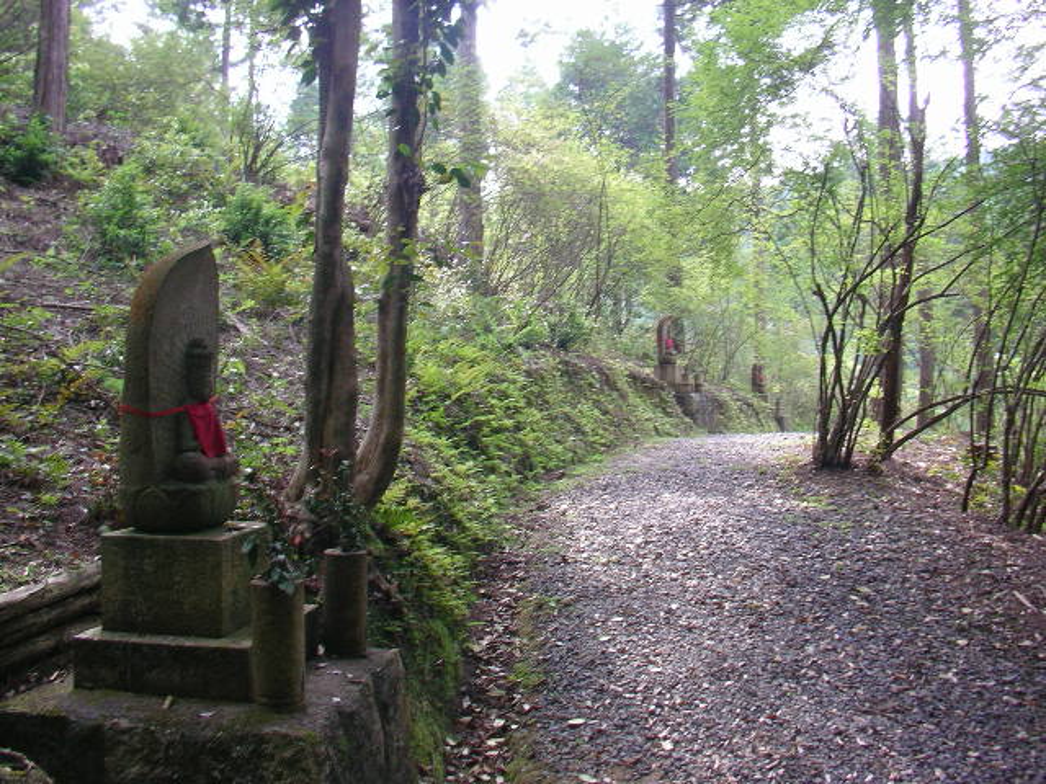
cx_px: 523
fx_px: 1118
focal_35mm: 37
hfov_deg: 50.1
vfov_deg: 38.7
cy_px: 392
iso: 100
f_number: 2.8
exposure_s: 1/25
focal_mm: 5.7
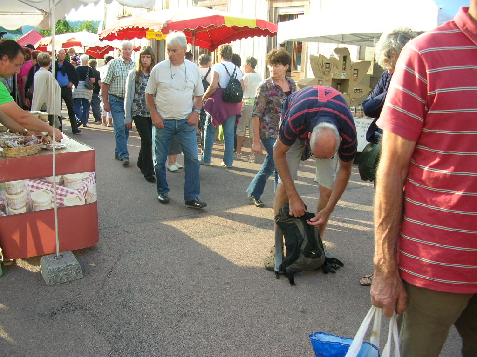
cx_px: 238
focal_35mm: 35
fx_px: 482
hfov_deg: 52.6
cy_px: 178
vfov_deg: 40.7
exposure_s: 1/143
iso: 50
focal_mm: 5.8
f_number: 2.8
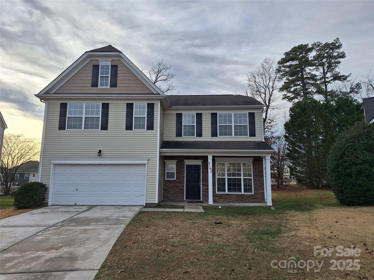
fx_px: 248
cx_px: 187
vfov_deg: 58.9
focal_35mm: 23
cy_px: 140
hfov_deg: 73.9
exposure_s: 1/1493
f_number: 1.8
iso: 40
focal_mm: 5.54
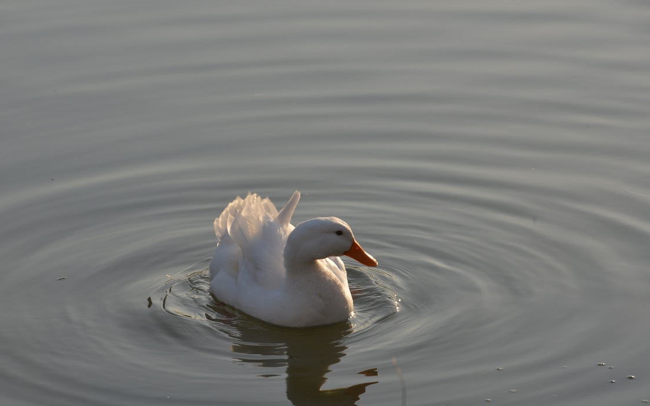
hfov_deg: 9.0
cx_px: 301
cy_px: 247
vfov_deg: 5.6
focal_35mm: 234
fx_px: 4145
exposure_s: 1/250
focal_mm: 200
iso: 200
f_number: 10
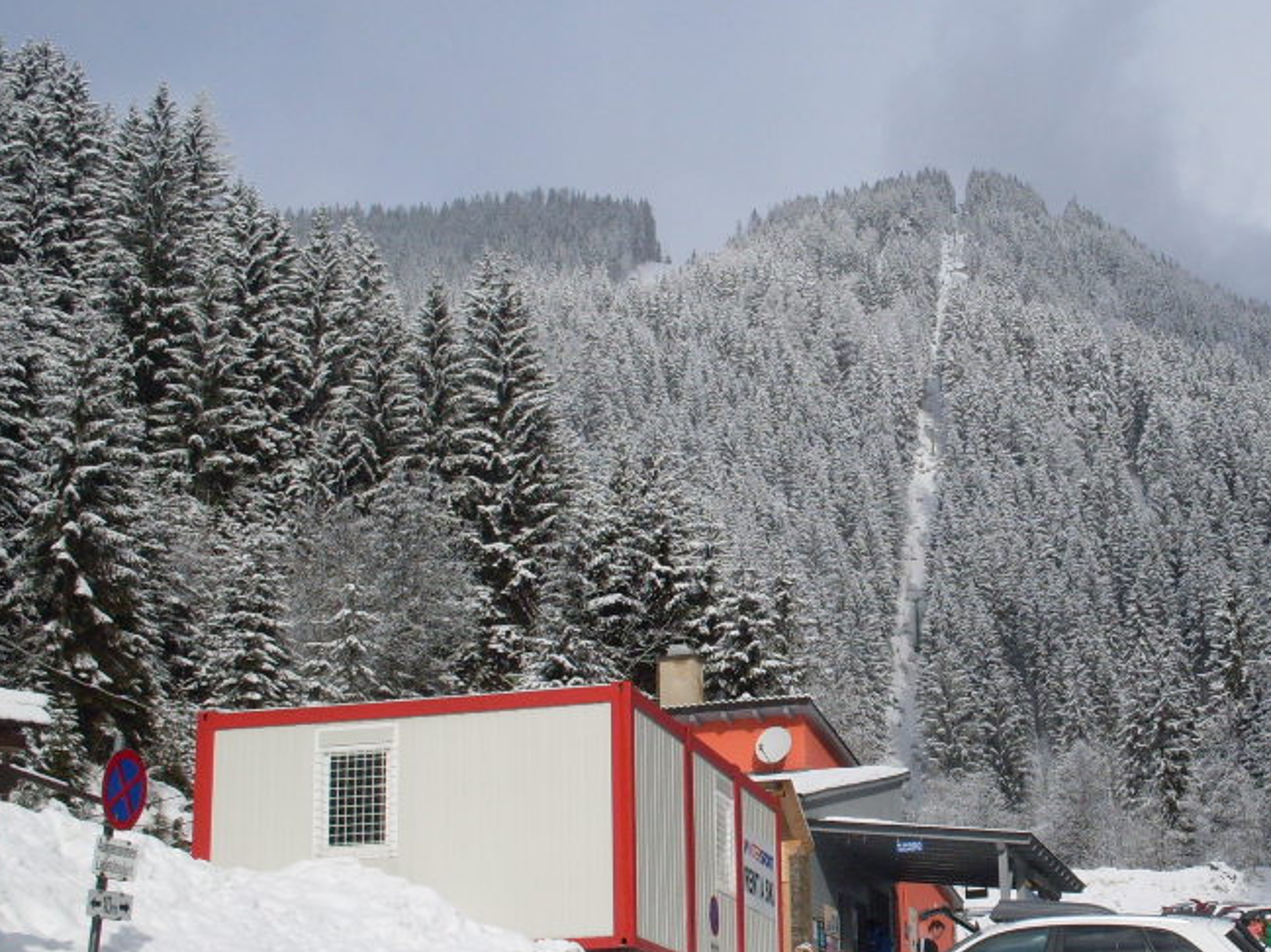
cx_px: 891
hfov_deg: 31.8
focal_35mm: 60
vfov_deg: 24.4
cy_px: 547
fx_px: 2202
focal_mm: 6.3
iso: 80
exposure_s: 1/350
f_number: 8.4
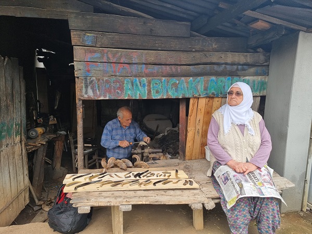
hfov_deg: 71.6
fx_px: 216
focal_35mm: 24
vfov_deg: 56.8
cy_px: 117
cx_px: 156
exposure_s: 1/148
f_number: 1.8
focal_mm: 6.7
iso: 50
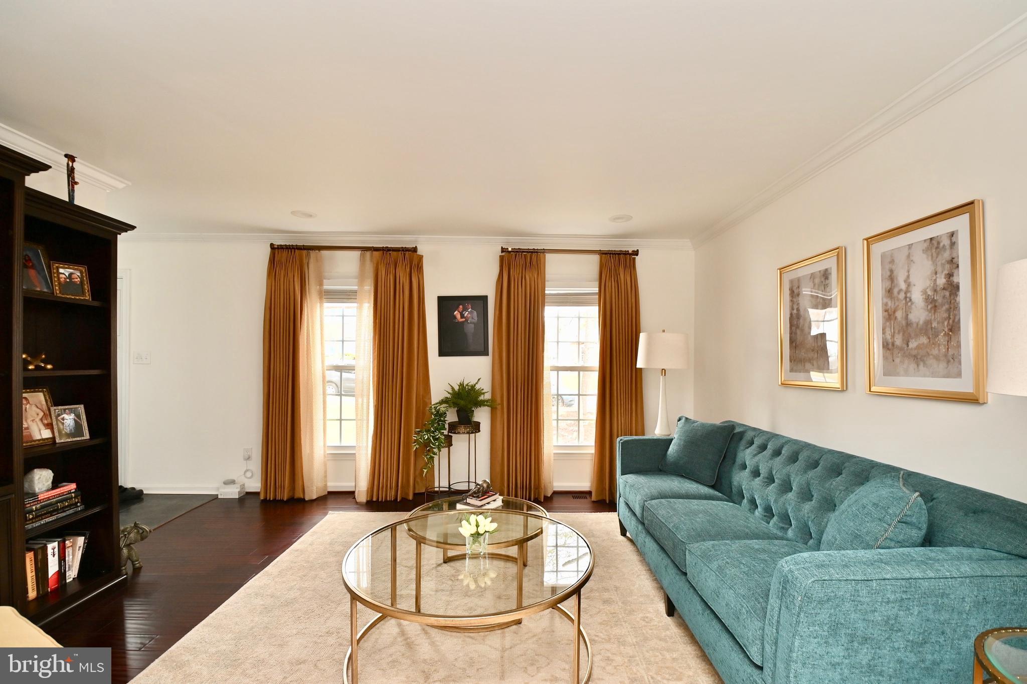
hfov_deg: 100.4
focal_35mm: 15
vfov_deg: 77.3
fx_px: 428
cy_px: 342
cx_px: 514
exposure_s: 1/10
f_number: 7.1
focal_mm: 10
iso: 200
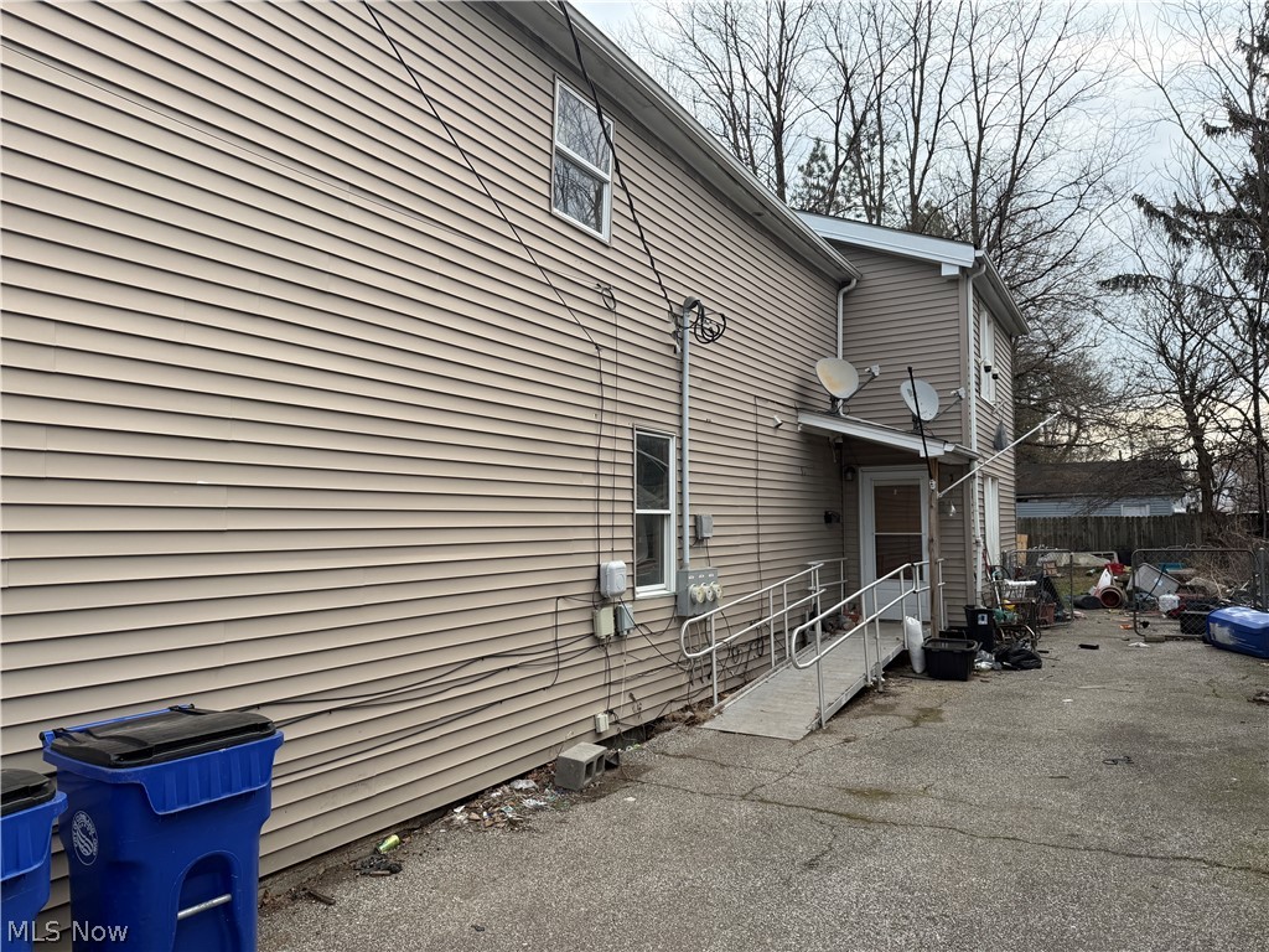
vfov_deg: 56.8
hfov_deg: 71.6
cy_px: 476
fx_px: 880
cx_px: 634
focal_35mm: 24
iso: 100
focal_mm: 6.76
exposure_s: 1/2370
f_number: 1.78
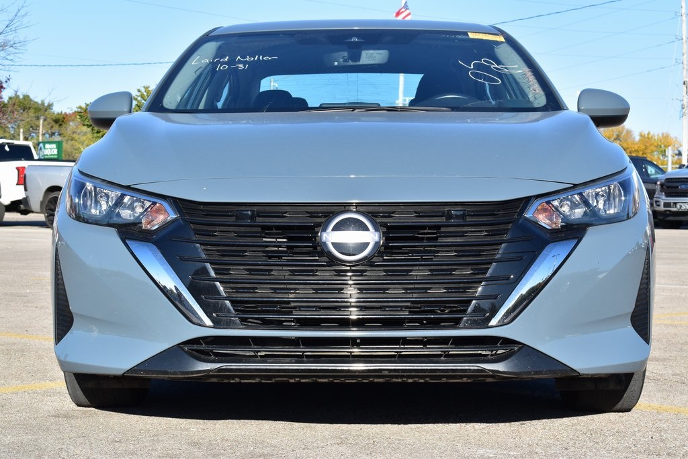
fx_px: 1376
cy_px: 230
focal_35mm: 72
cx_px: 344
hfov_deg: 28.1
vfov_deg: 18.9
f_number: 10
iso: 400
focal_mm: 48
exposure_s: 1/320
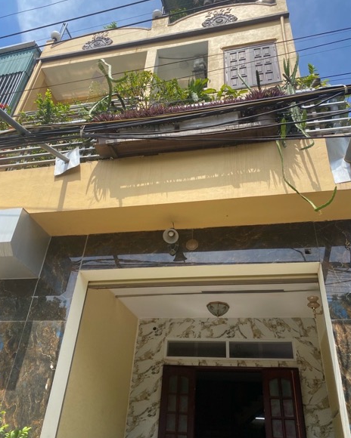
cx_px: 175
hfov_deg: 51.5
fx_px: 364
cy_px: 221
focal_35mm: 28
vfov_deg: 62.2
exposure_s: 1/1701
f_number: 1.8
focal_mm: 4.25
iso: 32
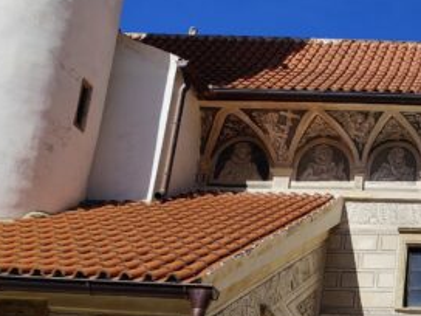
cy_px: 262
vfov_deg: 22.2
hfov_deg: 26.6
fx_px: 791
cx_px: 498
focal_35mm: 65
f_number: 1.65
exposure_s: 1/1340
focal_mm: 6.19
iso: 50
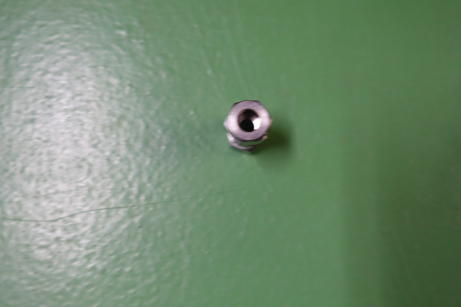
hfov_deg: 46.4
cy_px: 154
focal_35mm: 42
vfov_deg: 31.9
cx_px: 230
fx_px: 538
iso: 800
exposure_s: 1/50
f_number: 2.8
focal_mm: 15.31
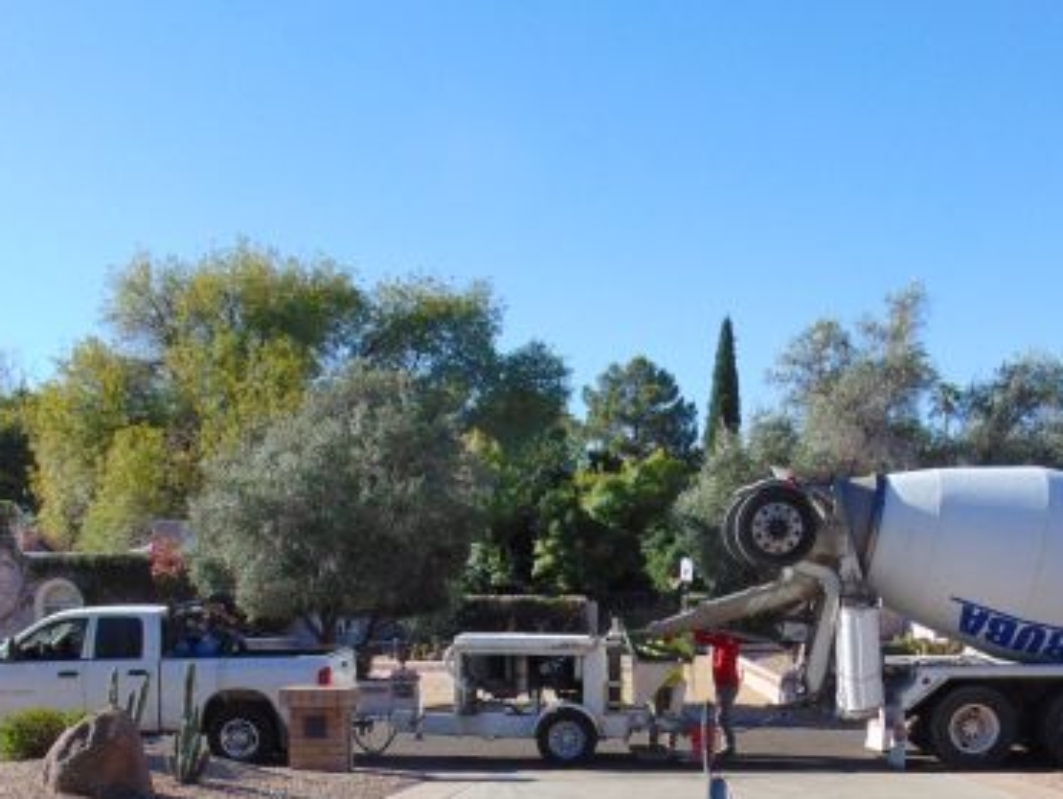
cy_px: 770
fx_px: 1659
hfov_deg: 35.5
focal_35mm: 54
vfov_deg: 25.9
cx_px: 609
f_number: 7.7
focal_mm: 4.5
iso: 80
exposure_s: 1/160
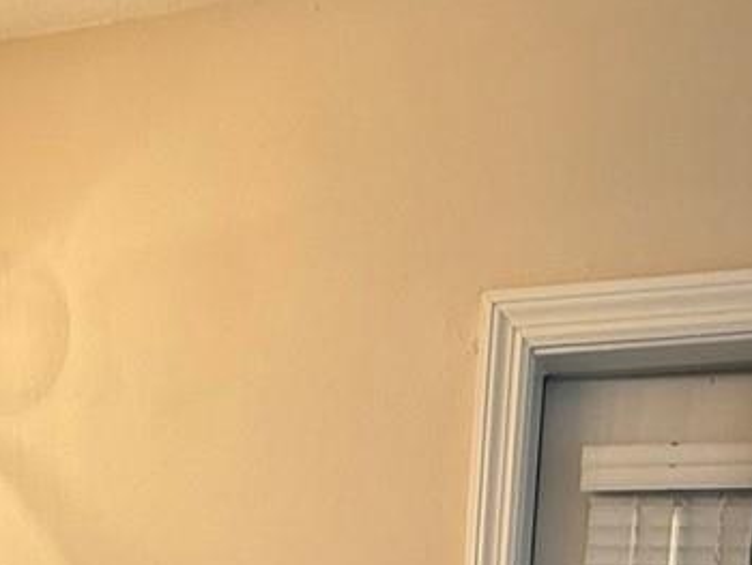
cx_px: 374
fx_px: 1391
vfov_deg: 16.5
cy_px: 1179
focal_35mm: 64
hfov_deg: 30.2
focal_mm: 2.22
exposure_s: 1/120
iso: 100
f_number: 2.2
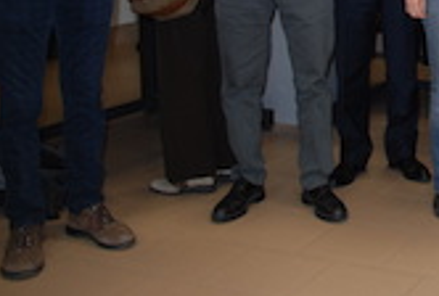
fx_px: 796
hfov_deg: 27.3
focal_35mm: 65
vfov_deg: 19.9
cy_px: -54
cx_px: 524
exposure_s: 1/60
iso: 200
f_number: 3.8
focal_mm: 18
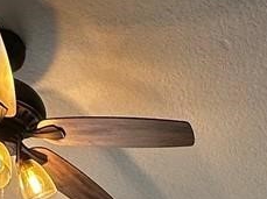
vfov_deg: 11.1
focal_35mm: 98
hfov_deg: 19.8
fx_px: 755
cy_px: 556
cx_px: 229
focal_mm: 2.22
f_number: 2.2
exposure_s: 1/120
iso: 50
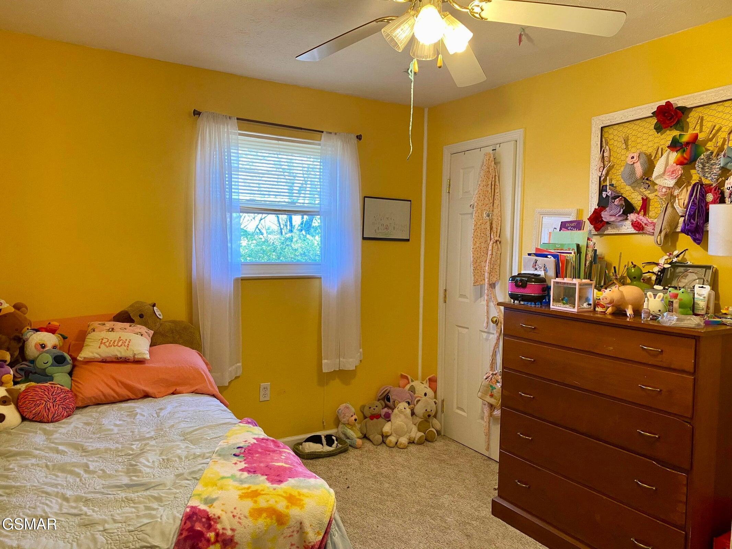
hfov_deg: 67.3
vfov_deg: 53.1
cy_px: 274
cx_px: 366
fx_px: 550
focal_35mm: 26
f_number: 1.8
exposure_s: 1/60
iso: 160
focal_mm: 4.25
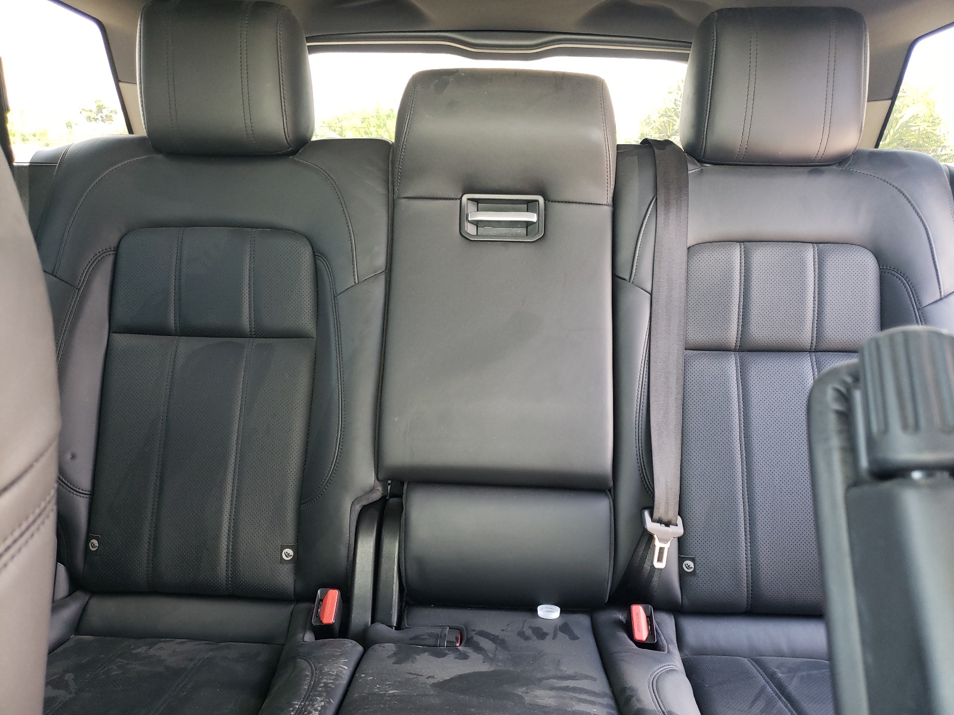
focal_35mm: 26
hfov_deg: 67.3
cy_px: 358
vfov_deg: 53.1
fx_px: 717
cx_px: 477
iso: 119
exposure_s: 1/60.2
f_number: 1.5
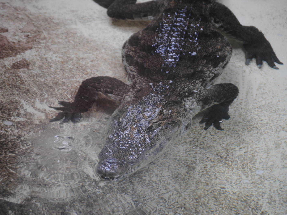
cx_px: 157
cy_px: 107
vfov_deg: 9.1
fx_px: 1352
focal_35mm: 163
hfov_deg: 12.1
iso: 400
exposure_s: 1/60
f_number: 4.5
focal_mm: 100
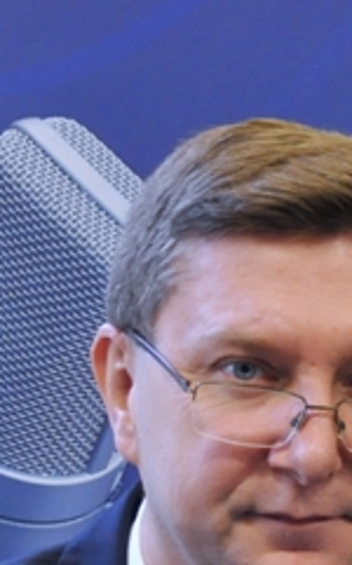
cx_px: 300
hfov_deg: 7.2
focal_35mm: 182
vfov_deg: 11.3
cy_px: 724
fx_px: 2802
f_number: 4
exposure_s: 1/45
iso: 800
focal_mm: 28
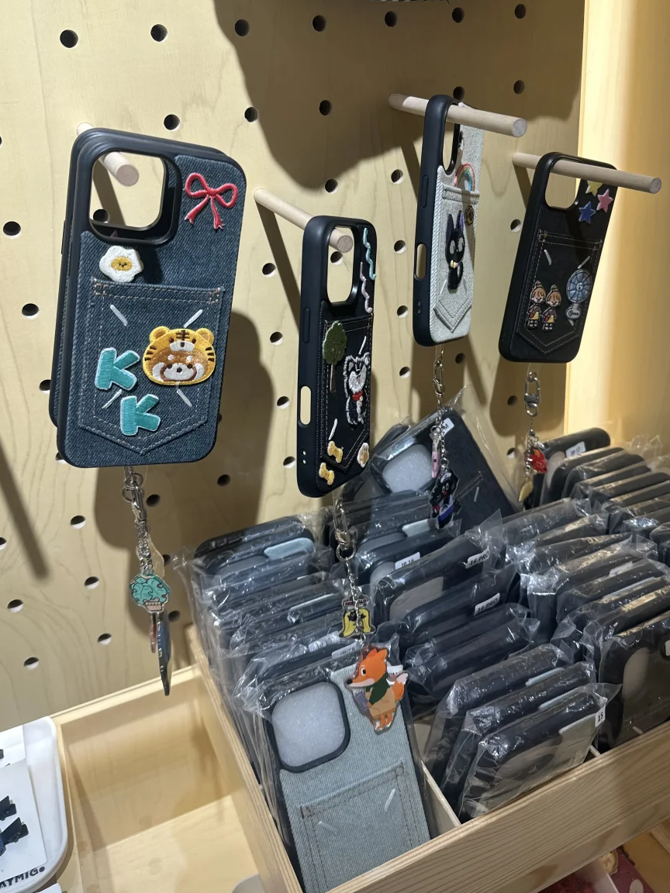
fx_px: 774
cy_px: 350
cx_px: 371
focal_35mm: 30
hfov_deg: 46.7
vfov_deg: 59.4
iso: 64
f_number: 1.78
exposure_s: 1/231
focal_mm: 6.86
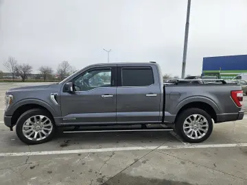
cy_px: 92
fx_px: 164
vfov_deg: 58.9
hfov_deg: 73.9
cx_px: 124
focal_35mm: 23
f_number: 1.8
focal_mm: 5.4
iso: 25
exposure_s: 1/1167
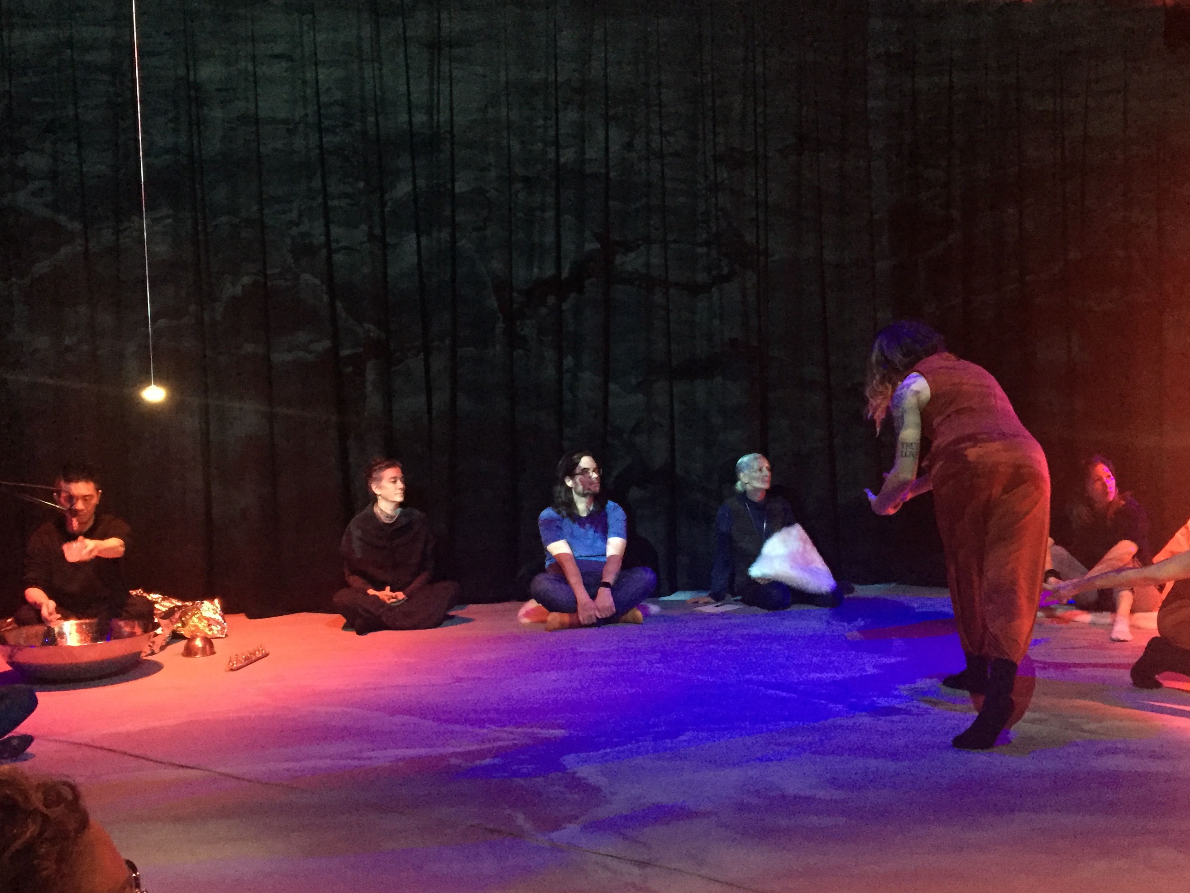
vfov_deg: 39.6
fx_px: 1238
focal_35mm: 36
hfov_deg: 51.3
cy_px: 485
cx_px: 636
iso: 400
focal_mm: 4.15
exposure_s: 1/15
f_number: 2.2
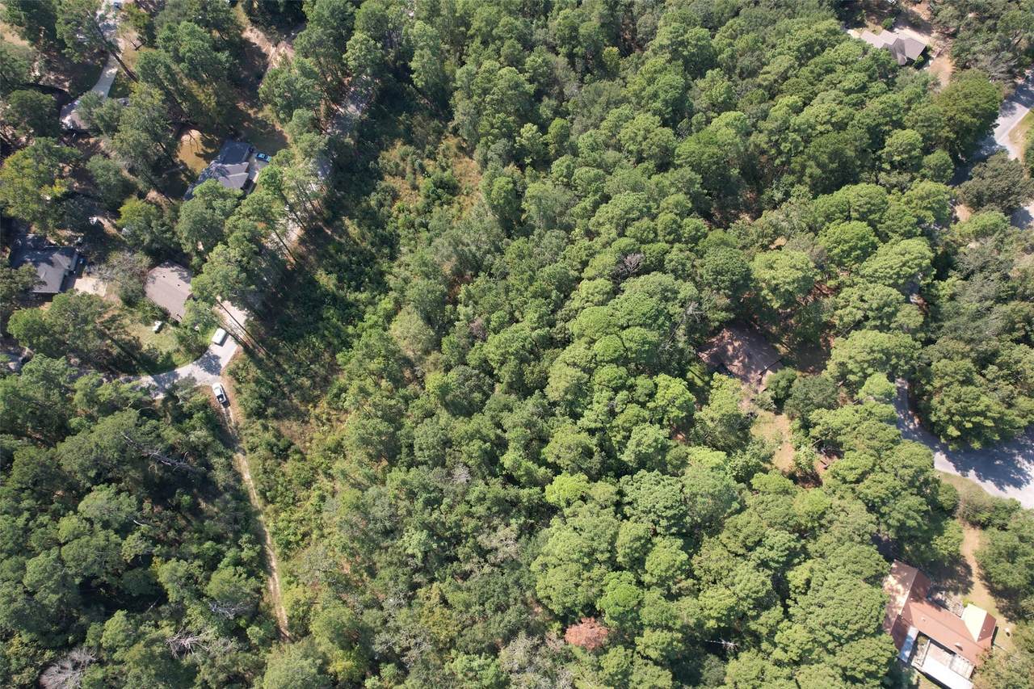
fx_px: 632
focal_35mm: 22
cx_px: 517
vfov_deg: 57.2
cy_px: 344
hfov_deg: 78.6
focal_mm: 8.38
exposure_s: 1/500
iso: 100
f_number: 2.8
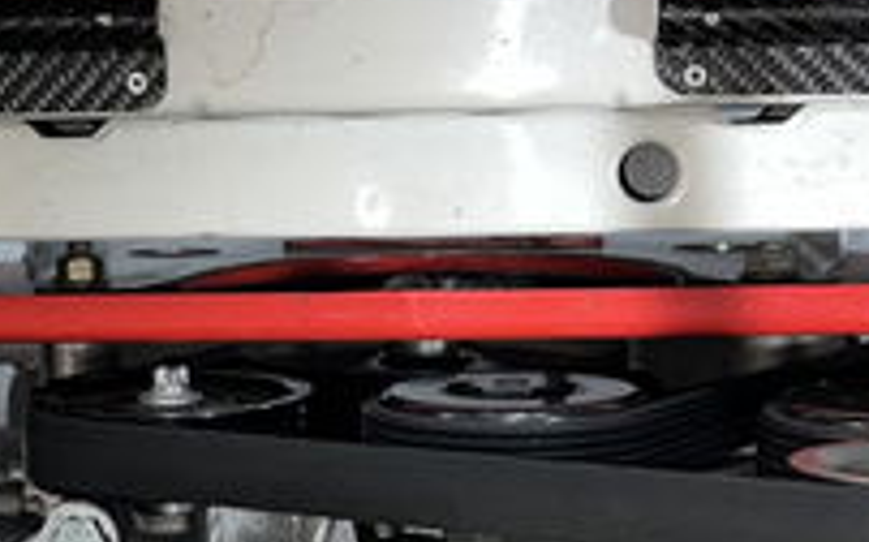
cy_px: 482
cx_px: 241
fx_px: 2485
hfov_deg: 19.7
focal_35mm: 105
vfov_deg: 12.4
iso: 64
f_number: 1.5
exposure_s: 1/34
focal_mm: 5.7
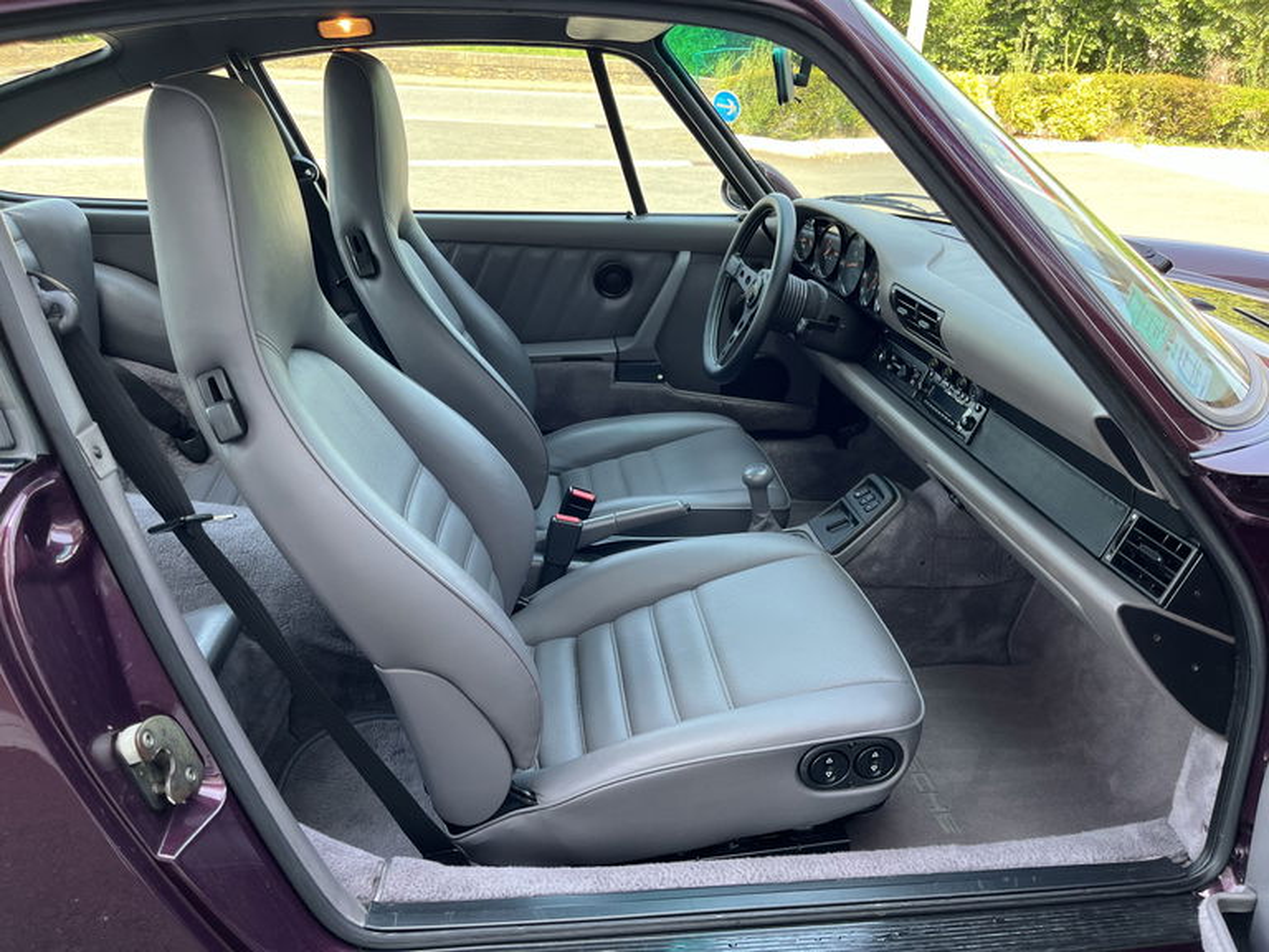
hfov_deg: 67.3
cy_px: 476
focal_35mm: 26
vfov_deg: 53.1
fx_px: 953
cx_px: 634
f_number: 1.6
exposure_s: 1/147
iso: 64
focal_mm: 5.1
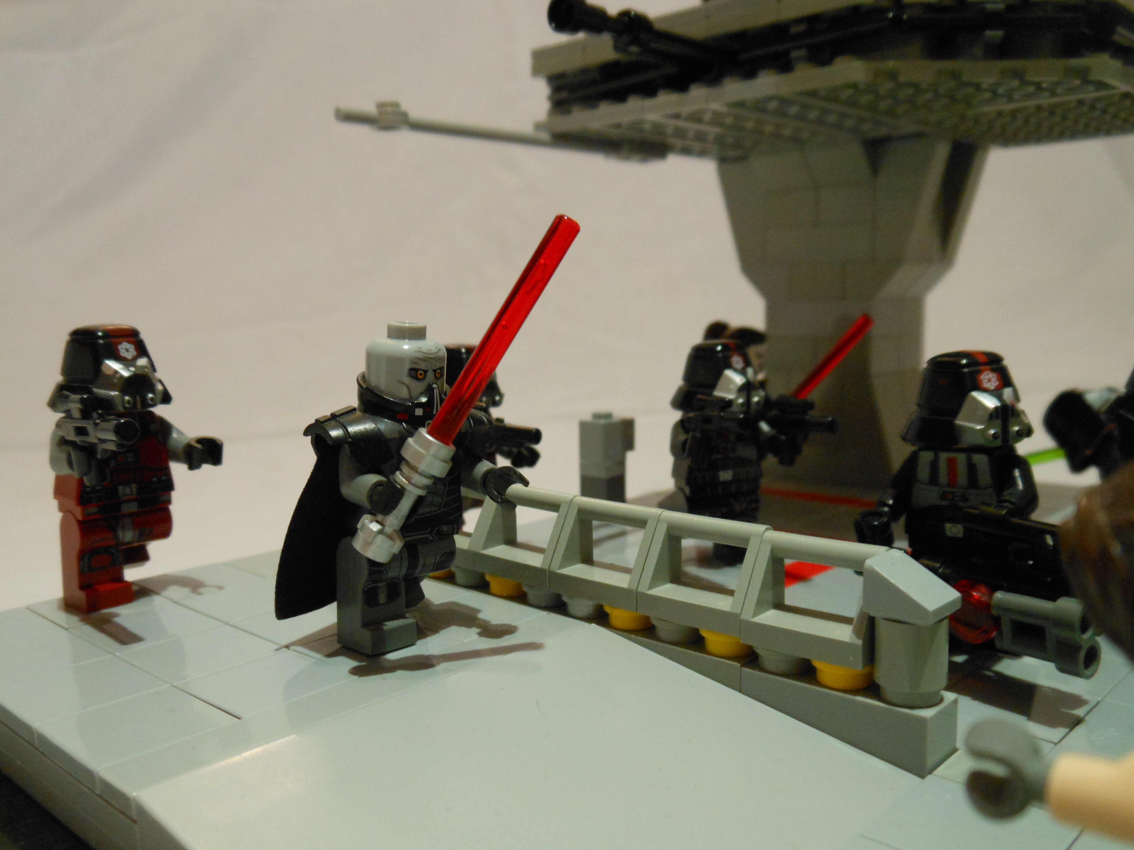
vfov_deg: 42.9
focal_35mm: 33
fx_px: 1081
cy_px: 425
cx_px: 567
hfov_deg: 55.4
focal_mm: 6
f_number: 3.5
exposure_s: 1/10
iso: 400
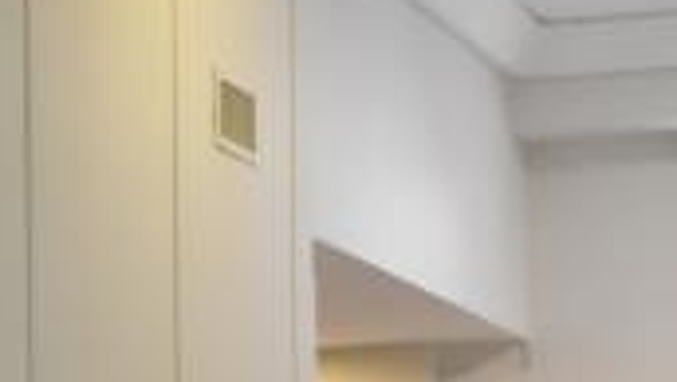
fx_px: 3359
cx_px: 47
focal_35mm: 187
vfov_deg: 6.3
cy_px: 786
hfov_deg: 11.4
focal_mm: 20
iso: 3200
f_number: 5
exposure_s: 1/100
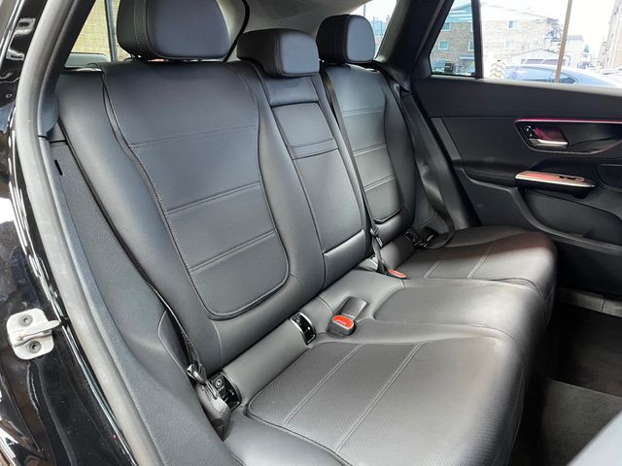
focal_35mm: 26
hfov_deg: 67.3
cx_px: 311
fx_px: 467
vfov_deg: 53.1
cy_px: 233
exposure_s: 1/30
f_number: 1.6
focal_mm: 4.2
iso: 500
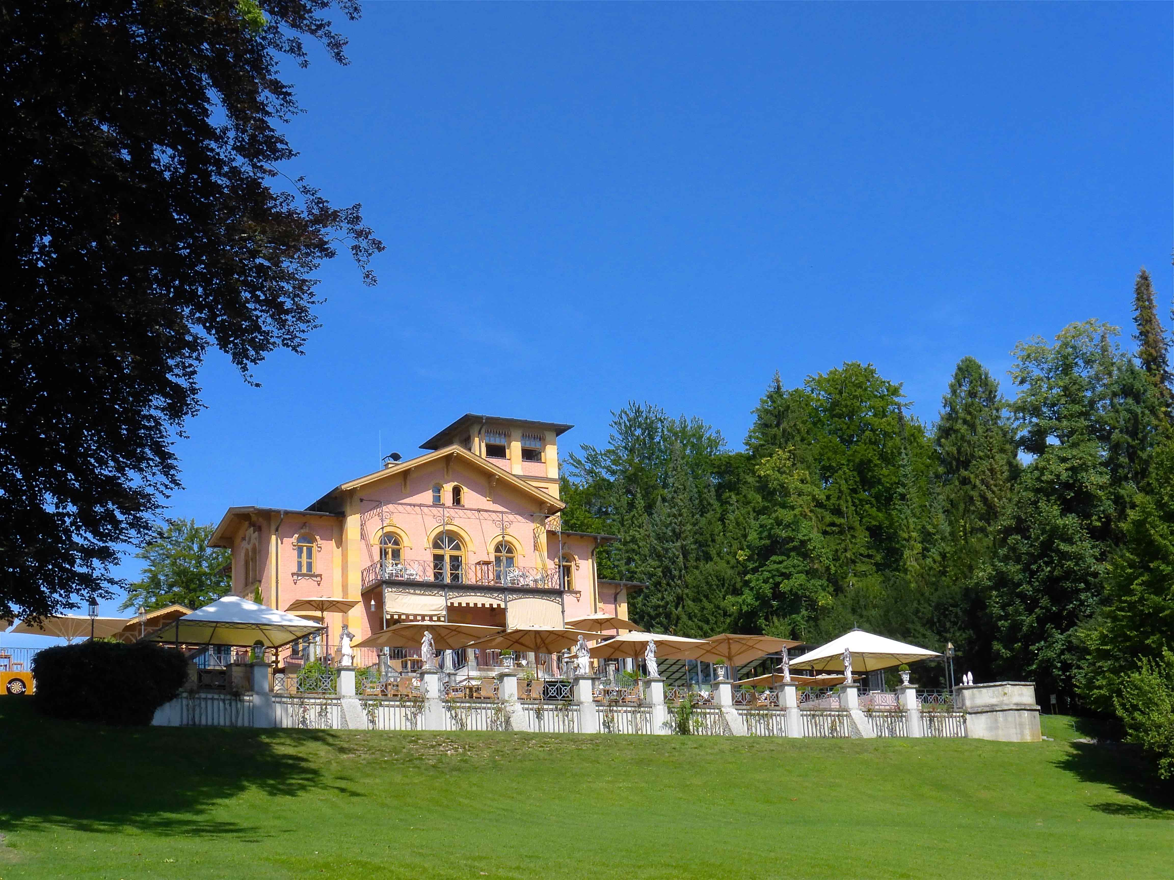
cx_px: 587
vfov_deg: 28.6
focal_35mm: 51
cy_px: 440
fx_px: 1730
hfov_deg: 37.5
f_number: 8
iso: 200
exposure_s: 1/400
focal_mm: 9
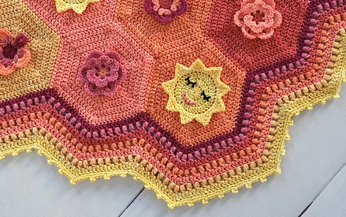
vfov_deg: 26.2
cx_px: 170
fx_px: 462
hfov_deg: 41.0
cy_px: 73
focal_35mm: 49
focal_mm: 22.3
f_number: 4
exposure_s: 1/100
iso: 1000
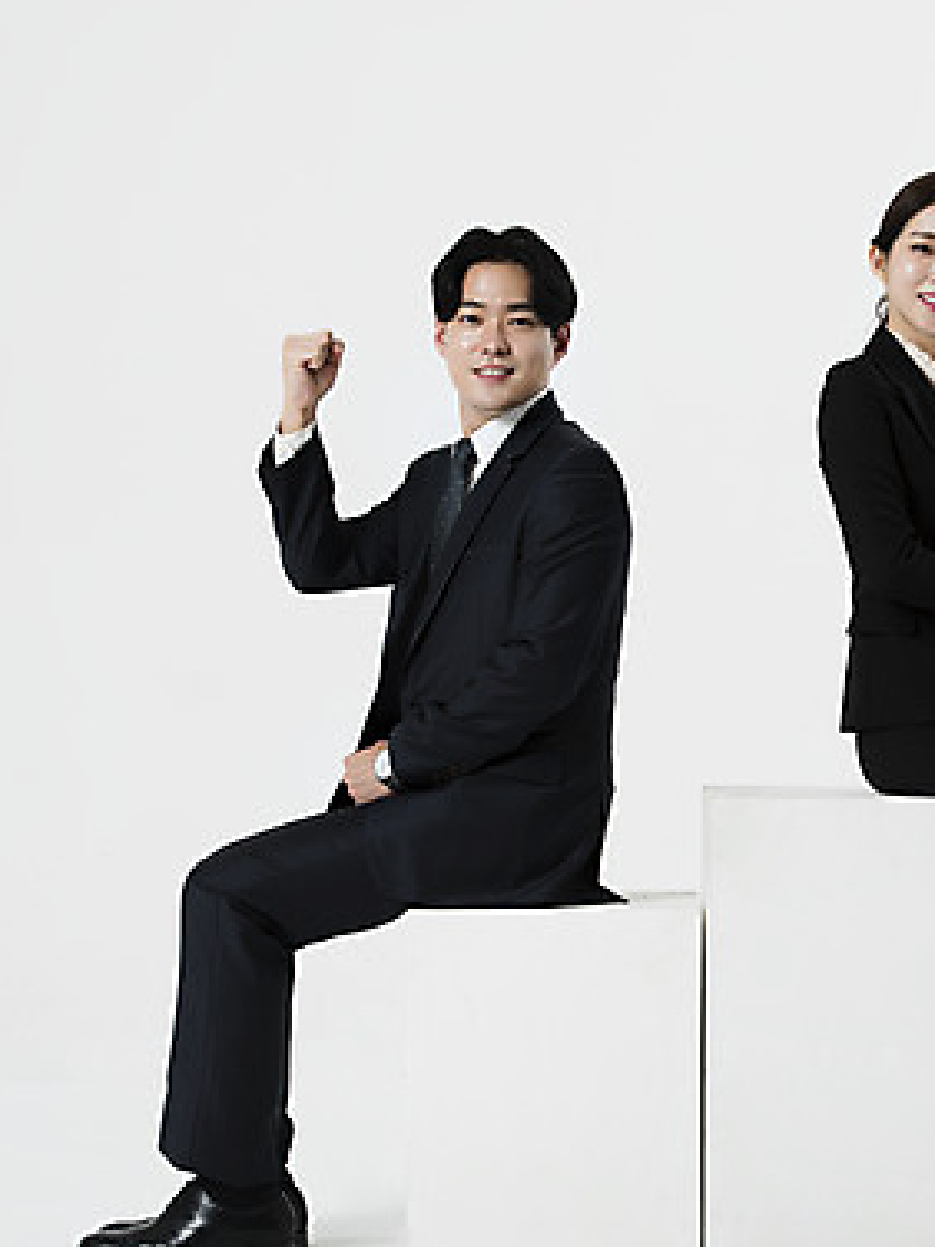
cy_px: 643
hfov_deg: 12.8
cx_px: 715
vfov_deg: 17.1
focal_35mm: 115
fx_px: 4142
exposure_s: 1/125
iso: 64
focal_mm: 75
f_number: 8
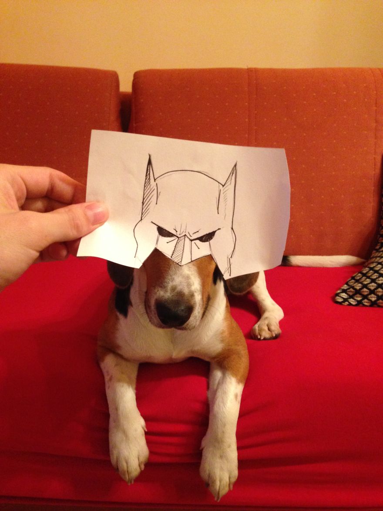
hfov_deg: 43.0
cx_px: 192
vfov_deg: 55.3
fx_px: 487
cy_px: 256
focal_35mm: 33
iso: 400
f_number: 2.4
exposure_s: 1/15
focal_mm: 4.12
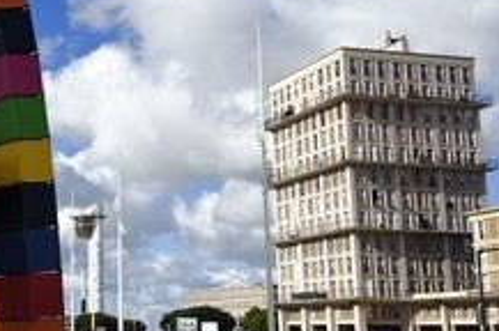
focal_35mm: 68
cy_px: 147
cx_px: 66
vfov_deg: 19.9
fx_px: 941
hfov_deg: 28.7
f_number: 14
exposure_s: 1/320
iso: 200
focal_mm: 35
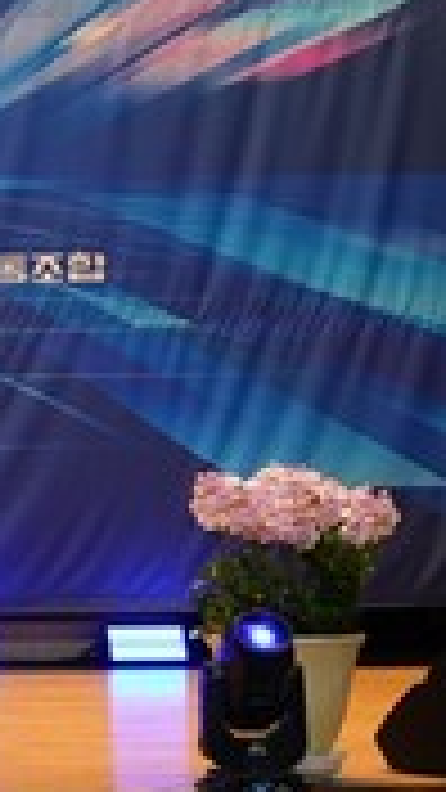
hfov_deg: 8.3
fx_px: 2859
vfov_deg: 15.7
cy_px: 194
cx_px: -541
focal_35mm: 136
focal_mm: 38
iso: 1250
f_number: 6.3
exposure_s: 1/125
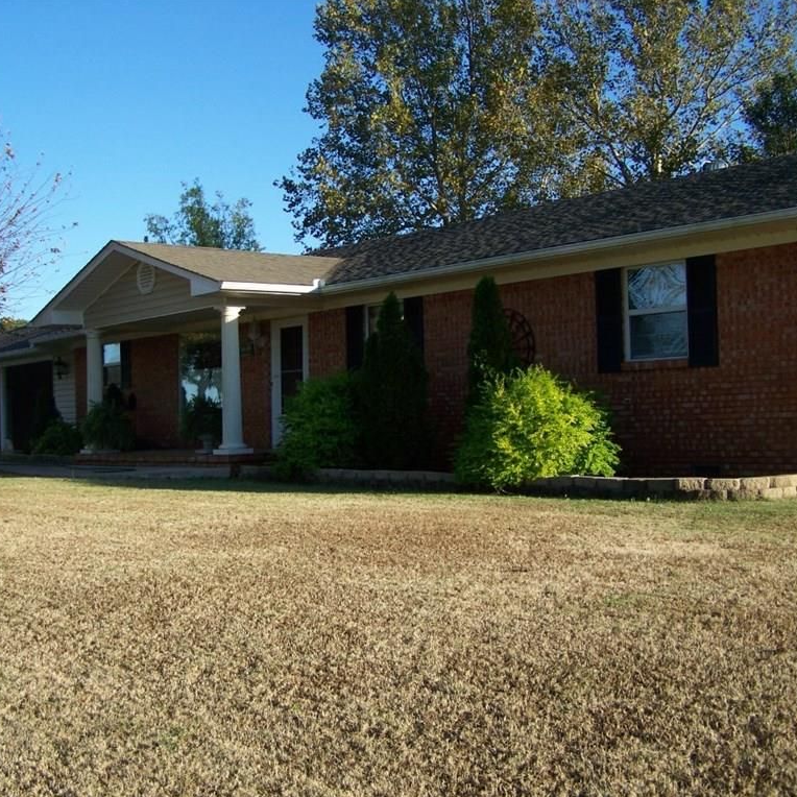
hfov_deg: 37.5
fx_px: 1172
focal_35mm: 45
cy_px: 398
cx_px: 337
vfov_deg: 37.6
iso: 64
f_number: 2.8
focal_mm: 6.3
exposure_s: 1/400
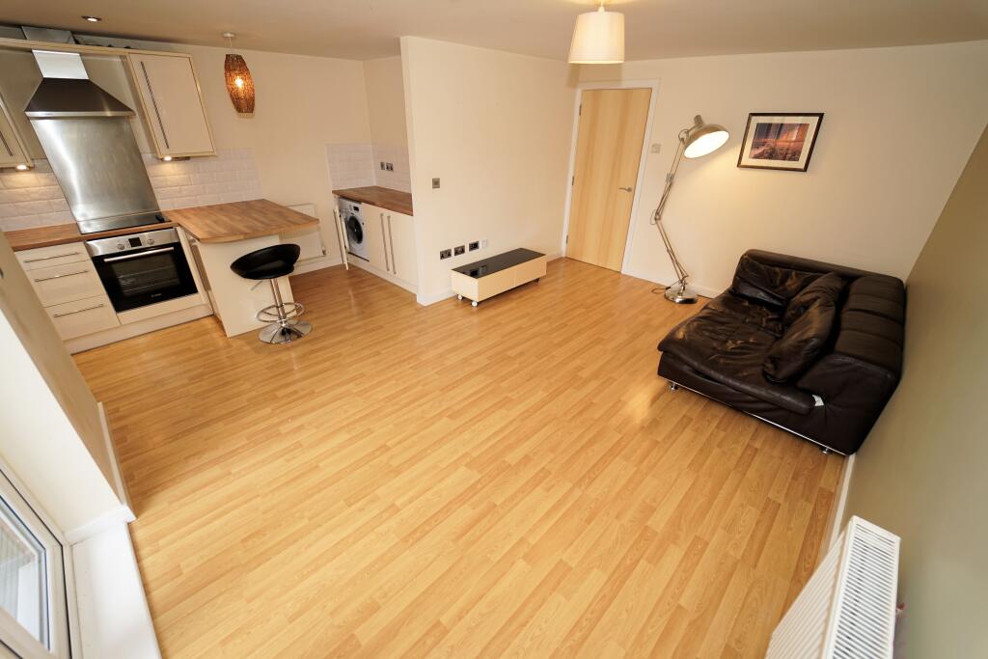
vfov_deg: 81.2
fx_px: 384
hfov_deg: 104.2
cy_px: 330
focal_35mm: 14
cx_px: 494
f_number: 3.2
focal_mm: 14
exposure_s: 1/60
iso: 160
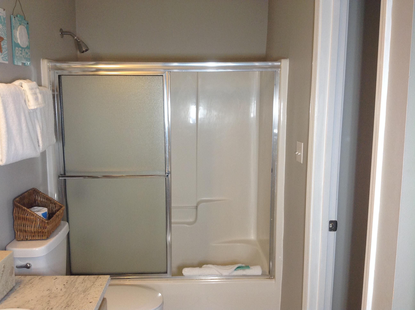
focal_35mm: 35
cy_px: 155
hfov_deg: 52.7
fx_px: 419
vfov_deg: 40.6
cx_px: 208
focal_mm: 4.28
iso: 100
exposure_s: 1/120
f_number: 2.4
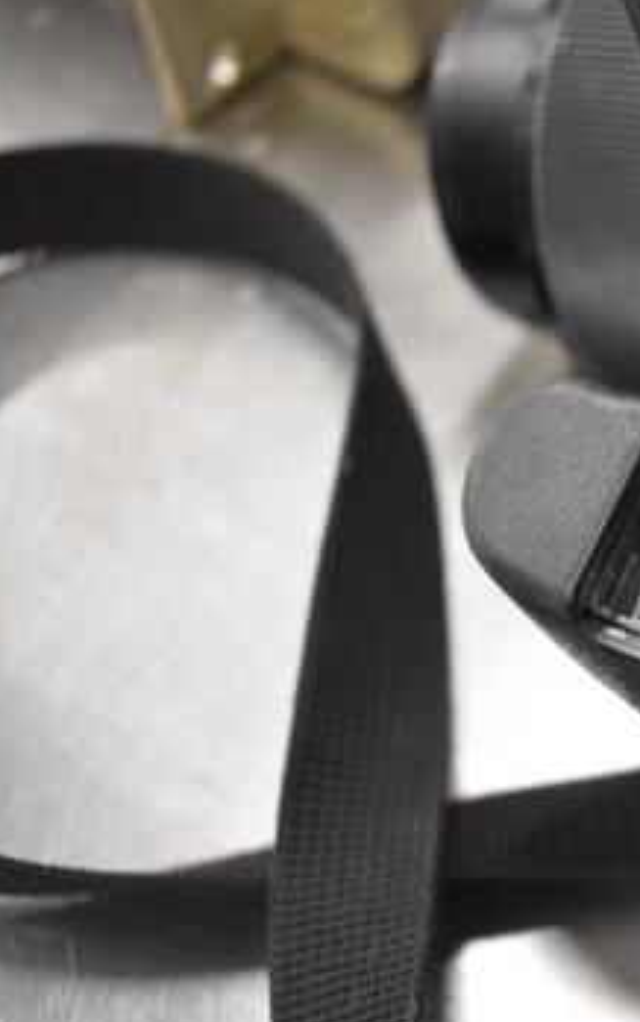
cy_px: 537
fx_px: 1644
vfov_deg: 34.5
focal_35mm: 59
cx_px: 863
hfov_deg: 20.0
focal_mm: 22
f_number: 4
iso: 2500
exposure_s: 1/60
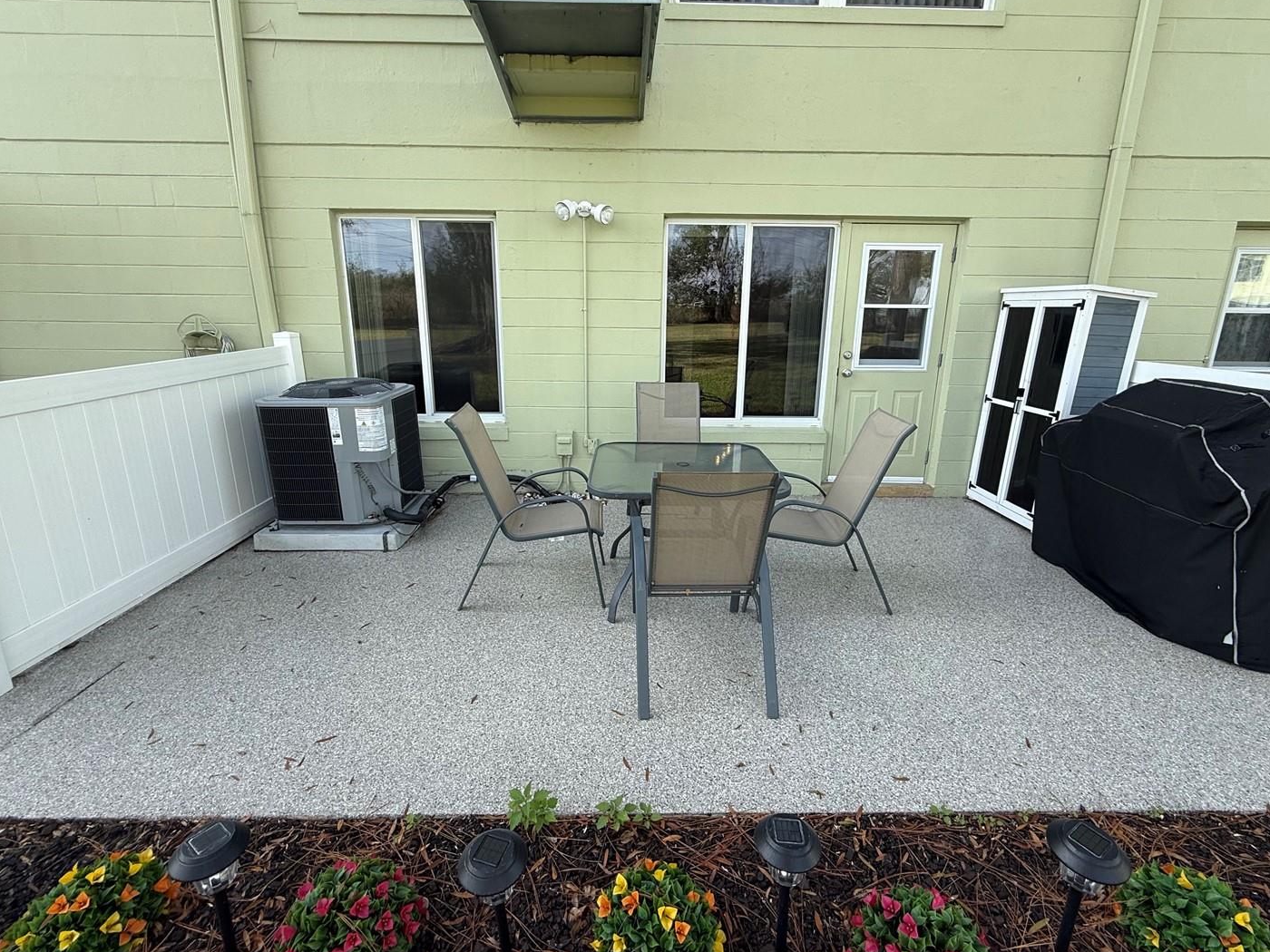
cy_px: 460
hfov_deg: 94.5
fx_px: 587
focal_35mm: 16
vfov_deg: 78.1
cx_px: 637
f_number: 2.2
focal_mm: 2.22
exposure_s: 1/398
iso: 50
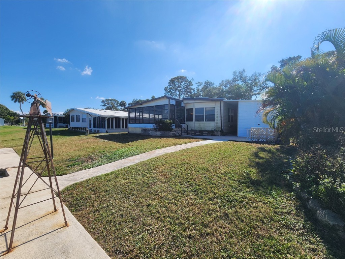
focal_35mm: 13
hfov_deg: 106.2
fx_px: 130
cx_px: 172
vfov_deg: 89.9
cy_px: 130
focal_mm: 2.2
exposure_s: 1/2671
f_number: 2.2
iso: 50
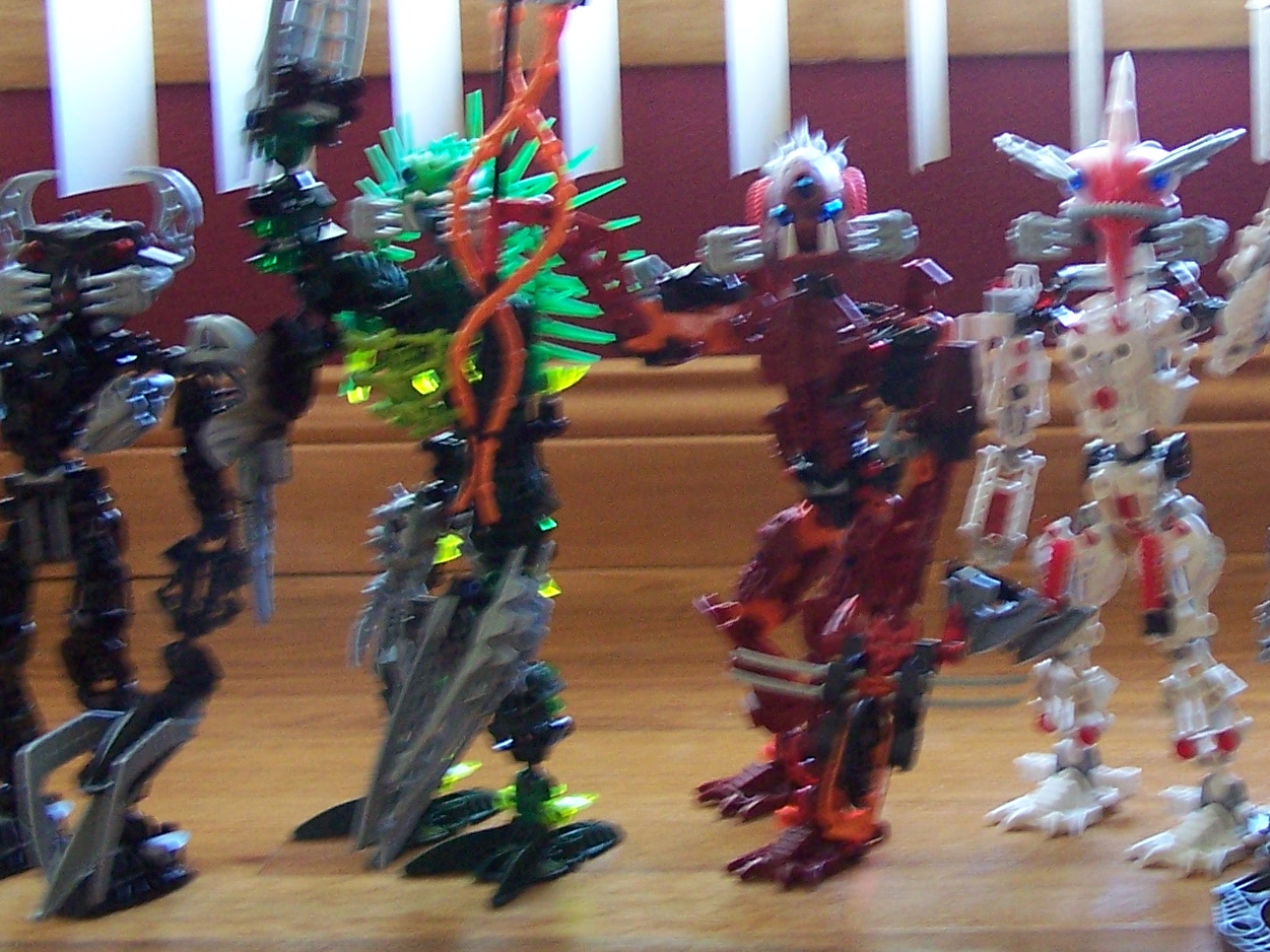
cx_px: 997
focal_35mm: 70
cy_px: 284
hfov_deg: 27.3
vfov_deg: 20.9
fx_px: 2568
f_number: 2.8
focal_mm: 6.3
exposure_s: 1/8
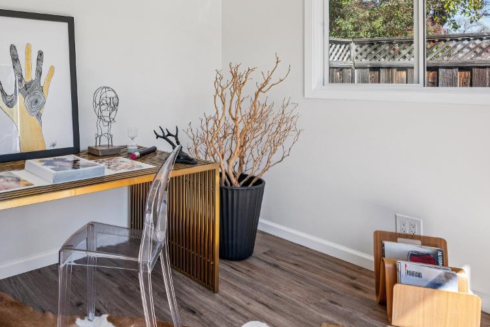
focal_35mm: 28
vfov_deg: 44.6
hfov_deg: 61.5
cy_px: 75
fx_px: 381
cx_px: 117
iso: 140
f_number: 8
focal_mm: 14
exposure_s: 1/125
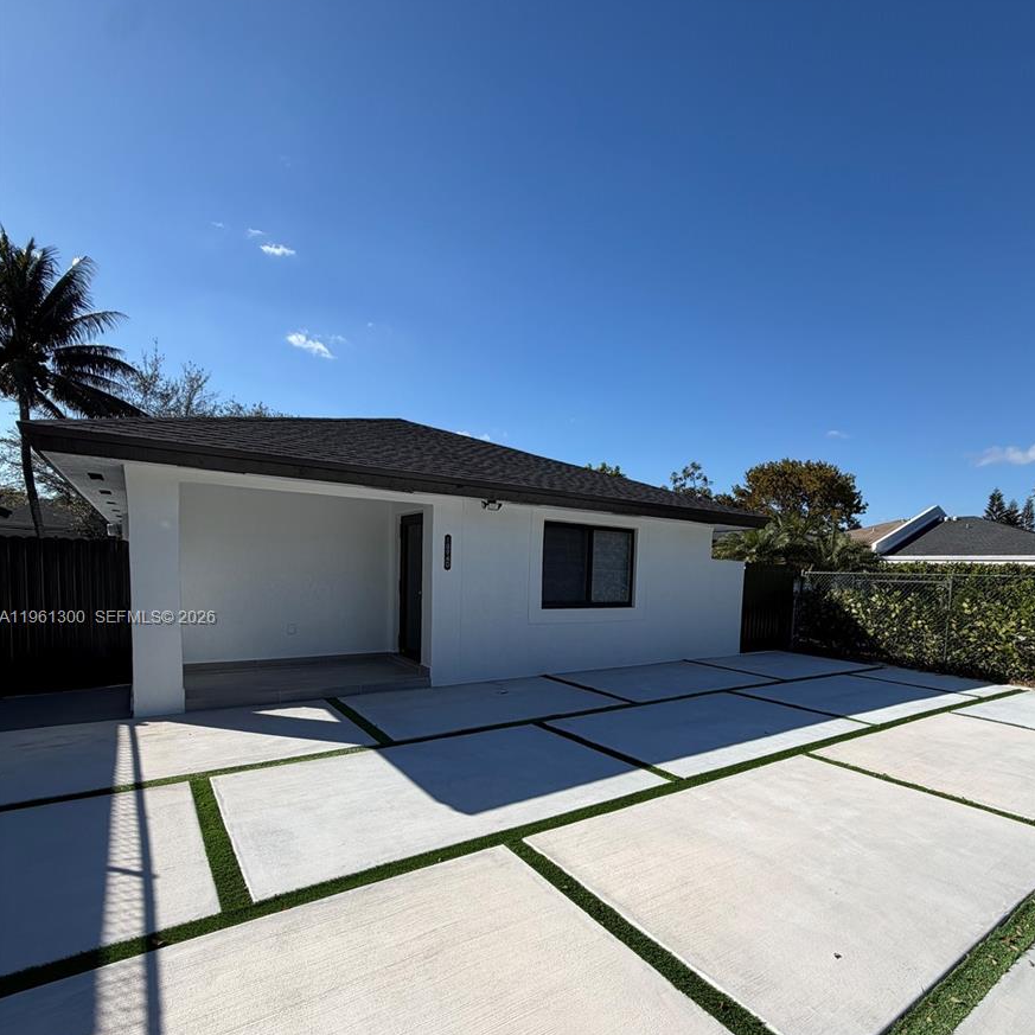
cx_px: 530
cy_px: 619
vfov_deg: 83.0
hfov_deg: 84.0
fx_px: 575
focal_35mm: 17
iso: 20
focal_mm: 2.22
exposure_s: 1/1189
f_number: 2.2
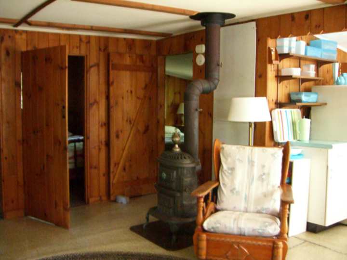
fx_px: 381
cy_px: 130
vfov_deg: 37.7
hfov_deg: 49.0
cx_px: 174
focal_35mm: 38
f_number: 2.7
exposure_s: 1/25
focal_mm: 6.2
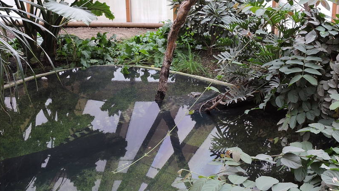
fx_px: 467
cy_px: 38
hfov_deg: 39.8
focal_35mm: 52
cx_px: 184
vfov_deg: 22.7
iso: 100
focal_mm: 4.3
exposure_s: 1/60
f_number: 3.3
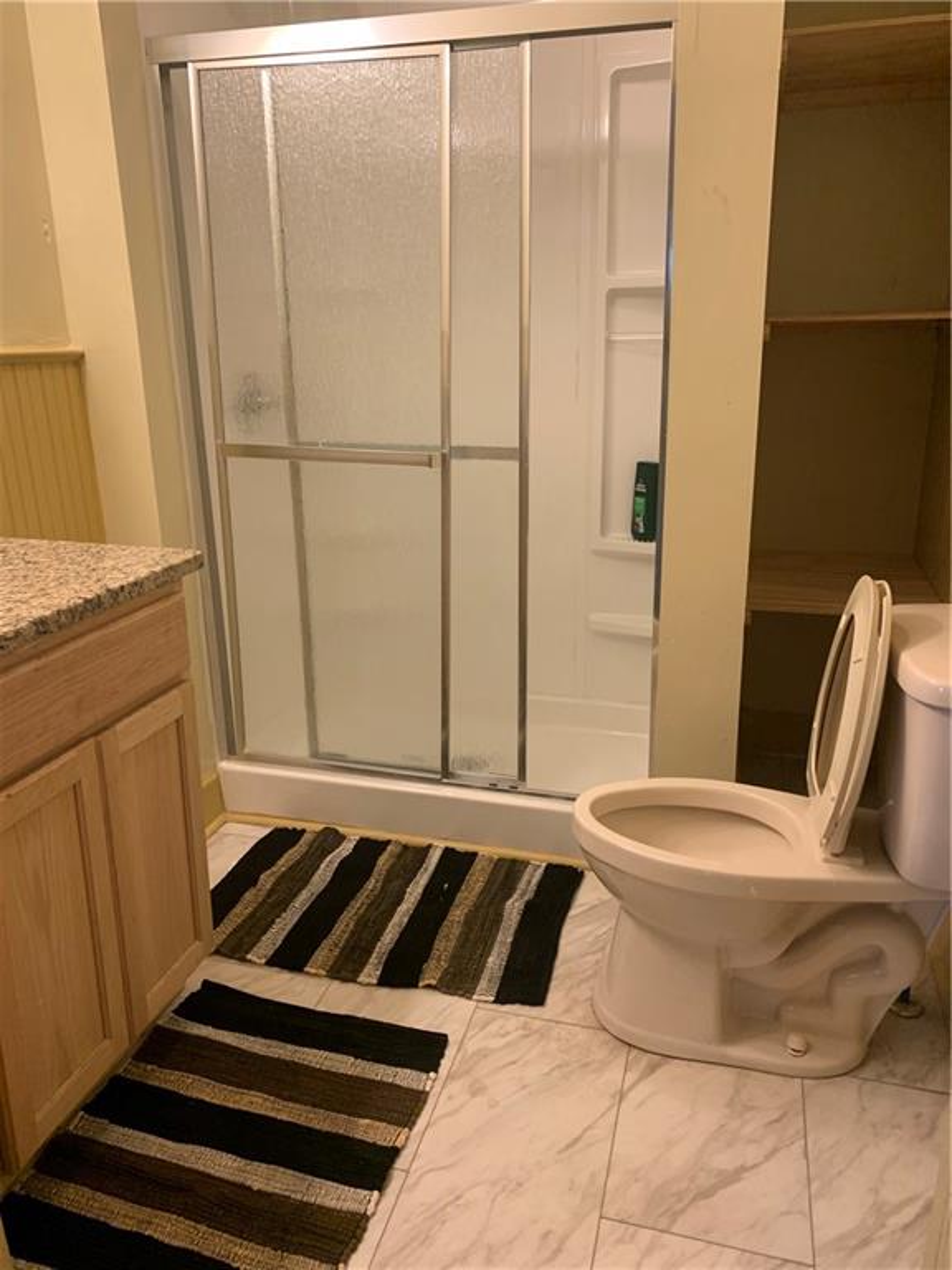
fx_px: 953
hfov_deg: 53.1
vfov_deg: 67.3
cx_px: 476
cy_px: 635
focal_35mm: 26
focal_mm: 4.25
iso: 200
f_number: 1.8
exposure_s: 1/60
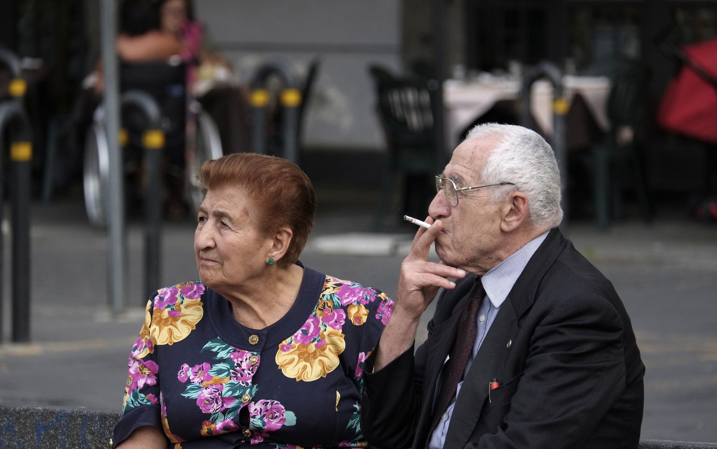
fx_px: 6136
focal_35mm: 314
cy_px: 232
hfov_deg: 6.7
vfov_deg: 4.2
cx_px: 360
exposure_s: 1/250
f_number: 6.7
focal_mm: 204.6
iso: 640
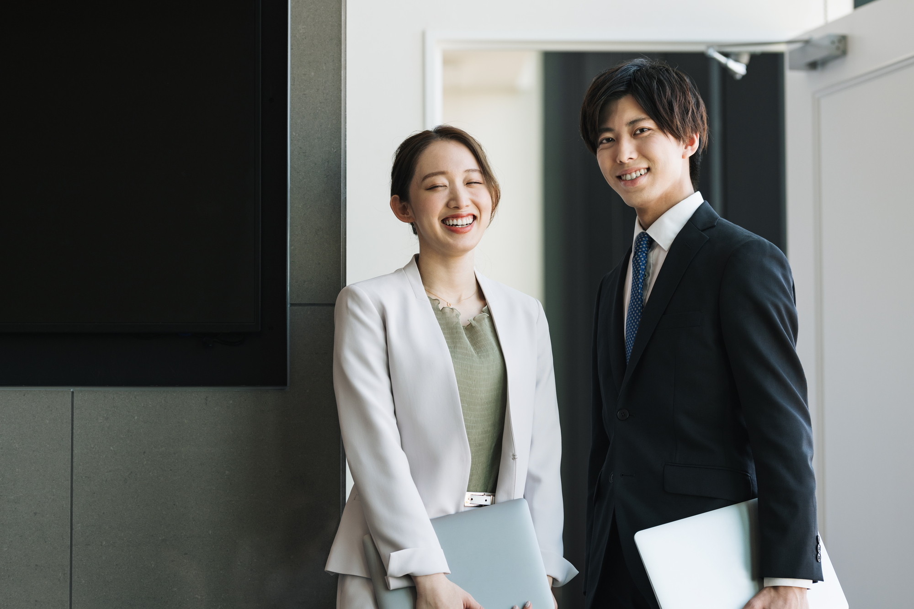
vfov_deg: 13.0
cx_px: 457
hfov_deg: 19.5
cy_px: 304
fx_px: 2665
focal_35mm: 105
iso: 320
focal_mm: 105
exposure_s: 1/200
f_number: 3.2
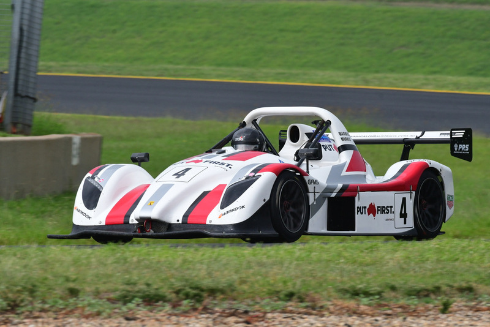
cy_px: 164
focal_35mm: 480
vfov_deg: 2.9
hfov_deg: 4.3
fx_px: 6535
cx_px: 245
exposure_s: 1/640
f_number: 11
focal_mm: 320
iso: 800
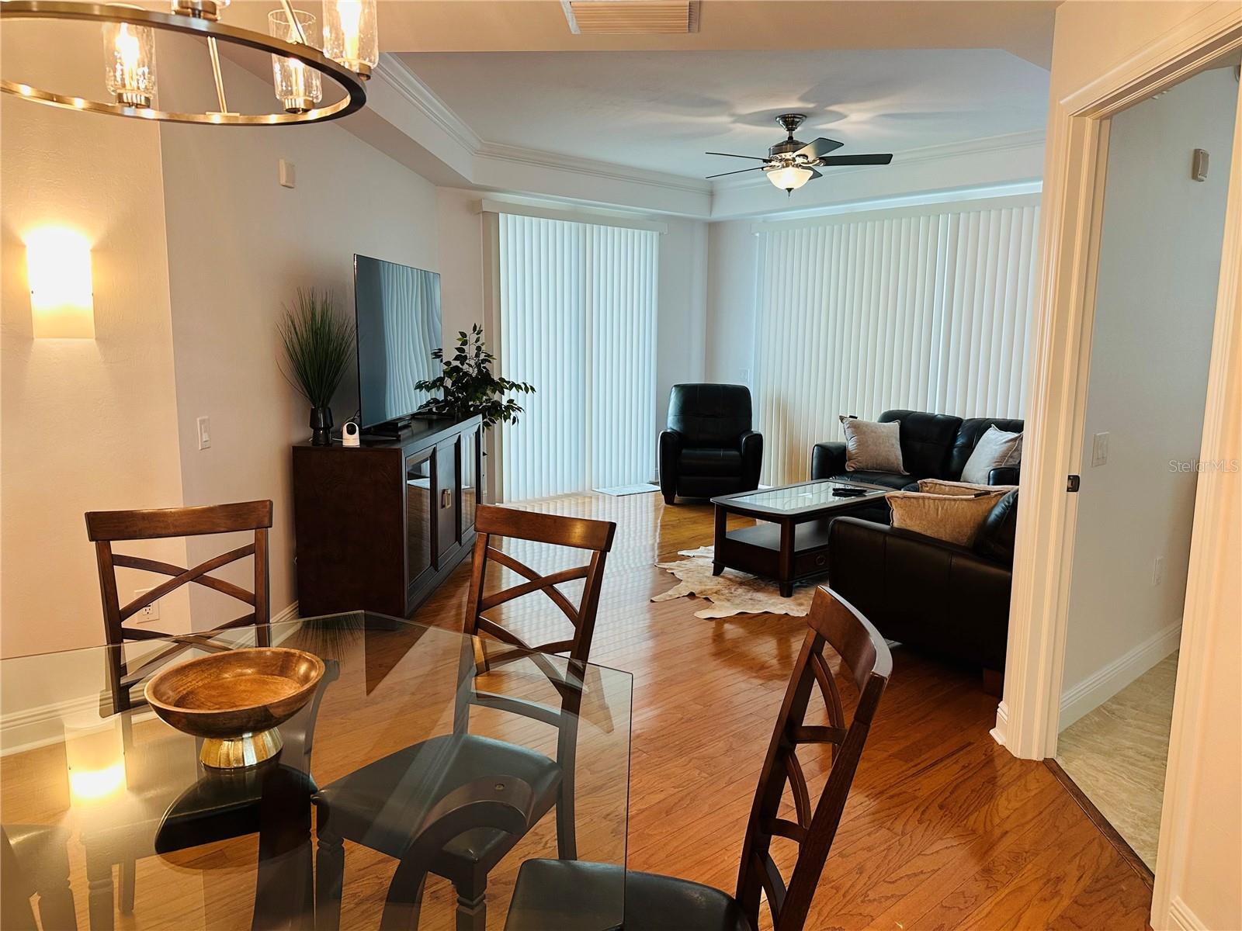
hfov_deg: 71.6
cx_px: 621
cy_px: 466
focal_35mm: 24
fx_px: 861
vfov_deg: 56.8
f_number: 1.78
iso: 125
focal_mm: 6.86
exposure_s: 1/60
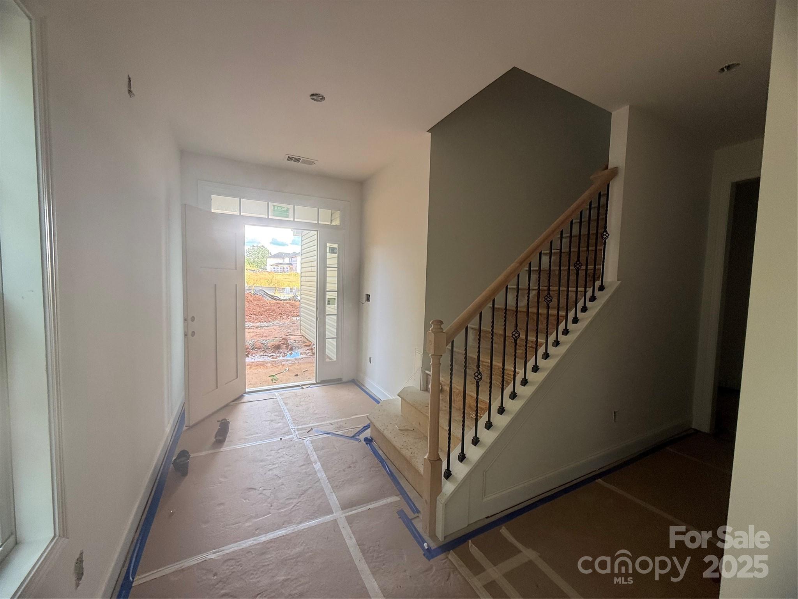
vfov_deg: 85.7
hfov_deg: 102.1
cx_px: 399
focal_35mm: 14
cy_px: 300
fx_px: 323
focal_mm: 2.22
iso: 100
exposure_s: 1/99
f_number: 2.2
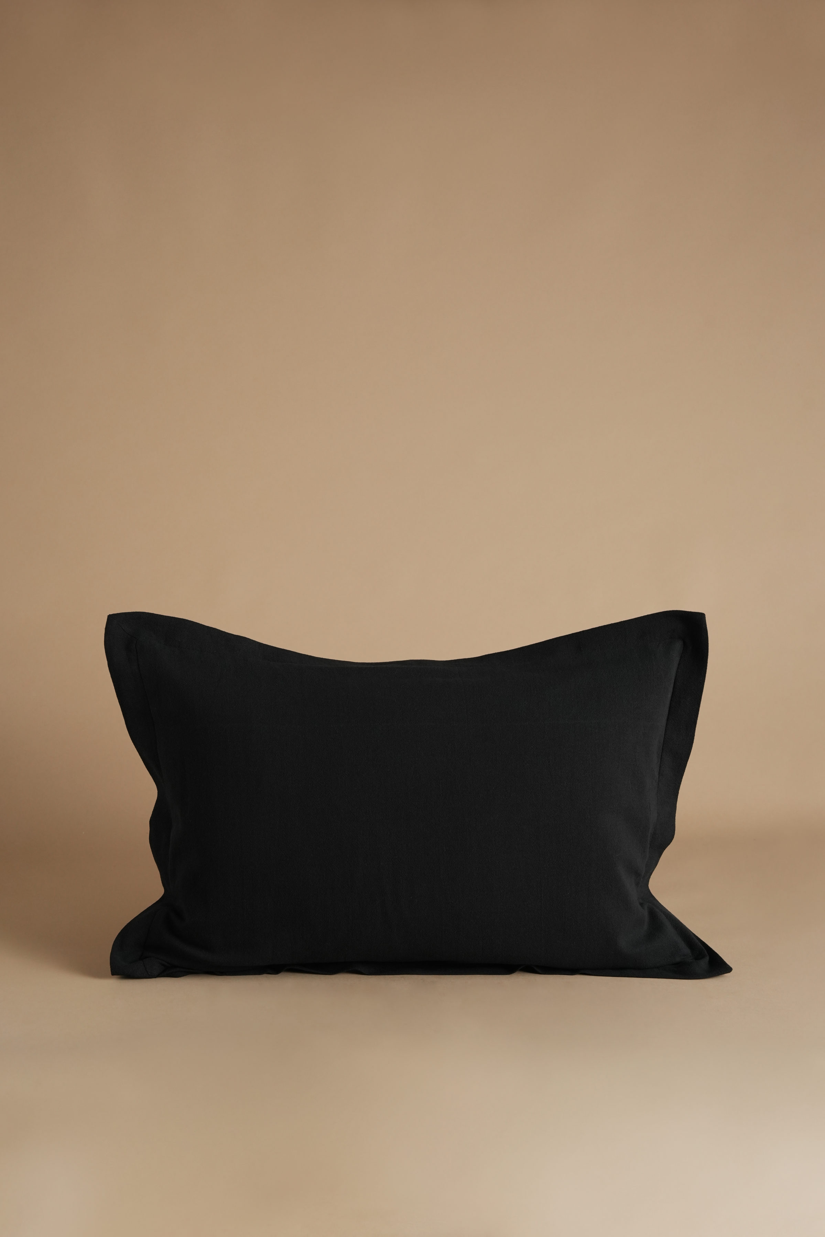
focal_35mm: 70
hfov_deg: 19.5
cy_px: 618
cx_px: 412
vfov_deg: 28.8
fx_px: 2406
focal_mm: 70
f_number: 8
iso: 1000
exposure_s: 1/100
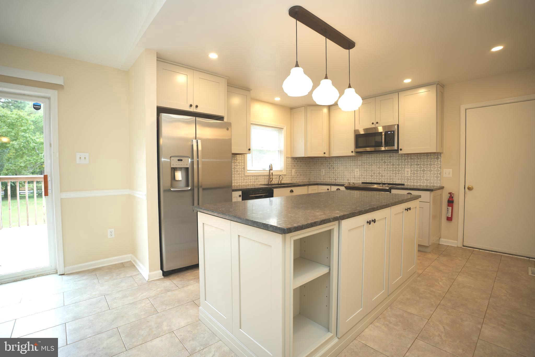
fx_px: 238
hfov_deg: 96.7
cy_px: 178
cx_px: 268
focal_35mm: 16
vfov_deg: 73.7
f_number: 2.8
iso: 160
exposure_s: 1/60
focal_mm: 16
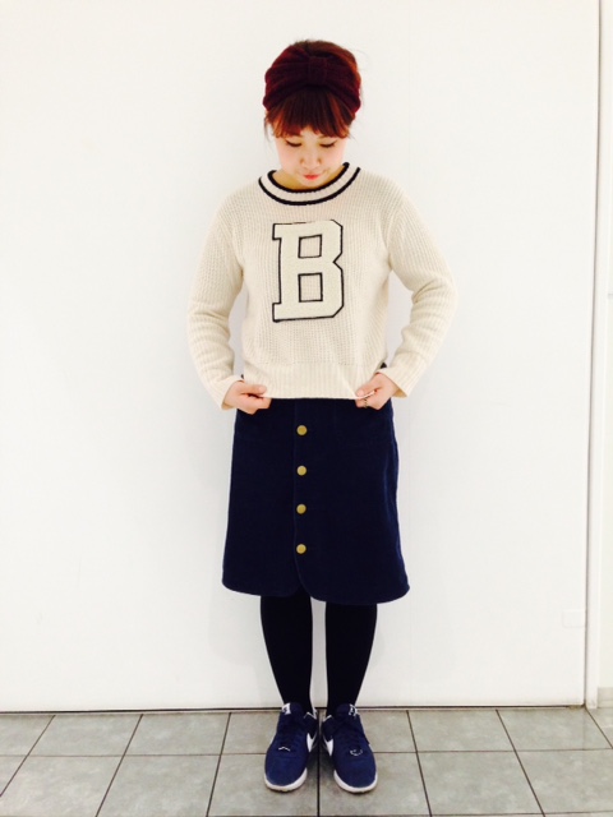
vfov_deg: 55.4
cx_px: 306
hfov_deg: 42.9
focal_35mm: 33
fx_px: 779
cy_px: 408
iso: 160
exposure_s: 1/20
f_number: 2.4
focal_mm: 4.12
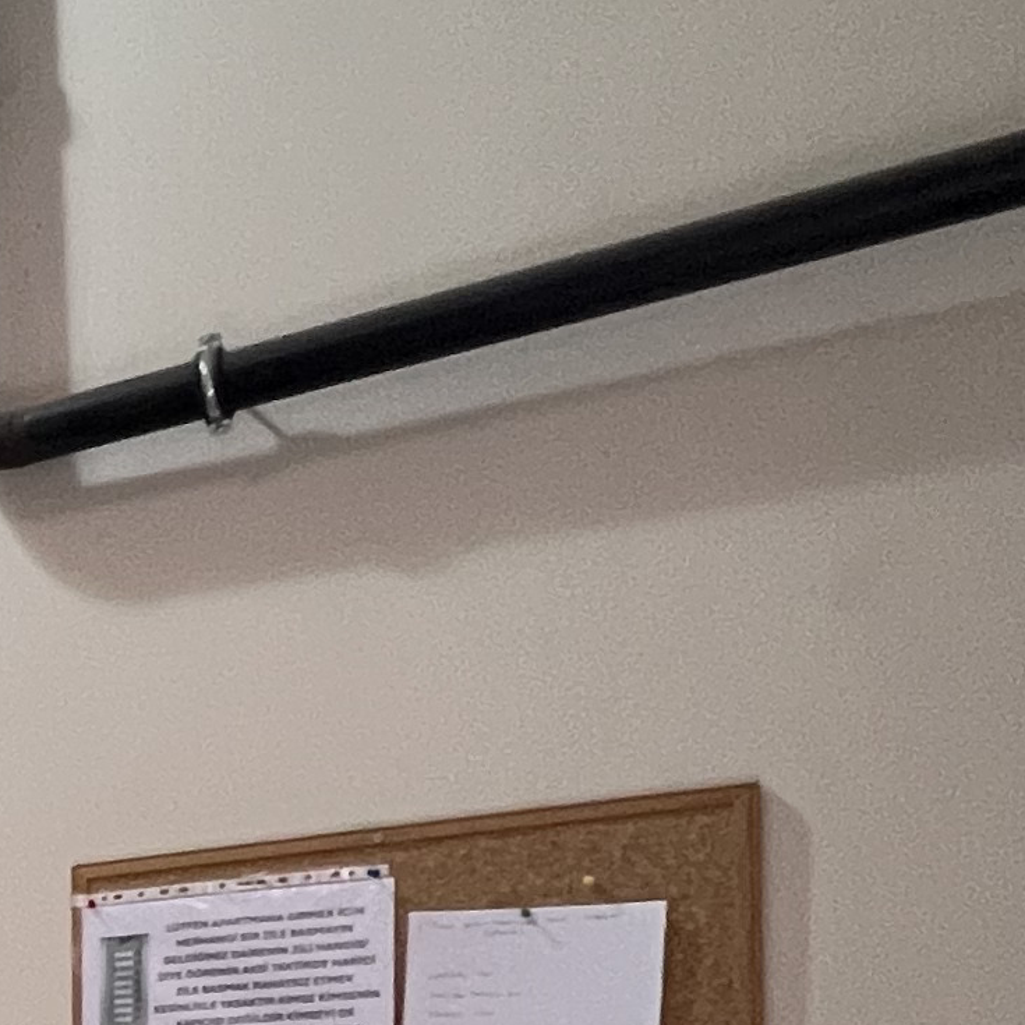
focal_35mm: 63
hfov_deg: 19.1
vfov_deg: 24.9
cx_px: -925
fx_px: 2111
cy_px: 1199
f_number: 1.8
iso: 250
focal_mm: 1.57
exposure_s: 1/50
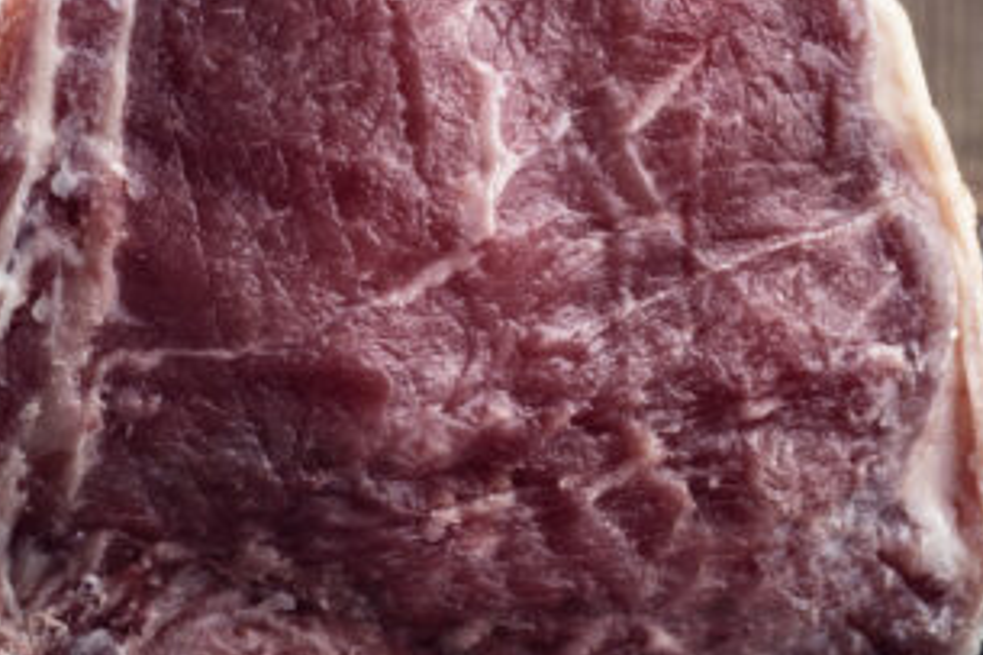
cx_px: 438
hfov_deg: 8.2
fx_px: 6877
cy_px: 108
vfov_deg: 5.4
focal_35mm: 252
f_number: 8
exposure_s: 1/125
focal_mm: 50
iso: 100
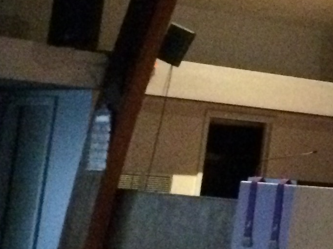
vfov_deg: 10.6
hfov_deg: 12.8
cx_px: 631
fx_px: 1327
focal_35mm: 138
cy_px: -47
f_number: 2.2
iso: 1250
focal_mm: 4.15
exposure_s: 1/15
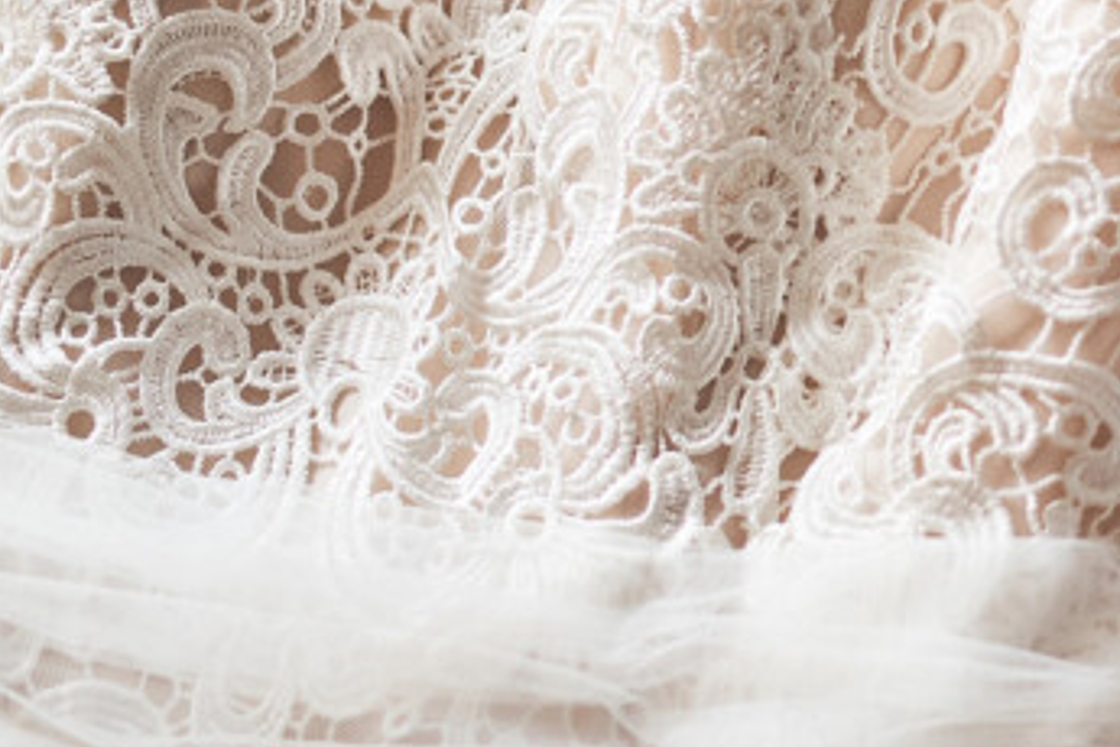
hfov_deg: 11.4
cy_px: -89
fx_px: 5413
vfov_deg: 7.8
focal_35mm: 174
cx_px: 1581
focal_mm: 50
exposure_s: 1/250
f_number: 2.8
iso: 500
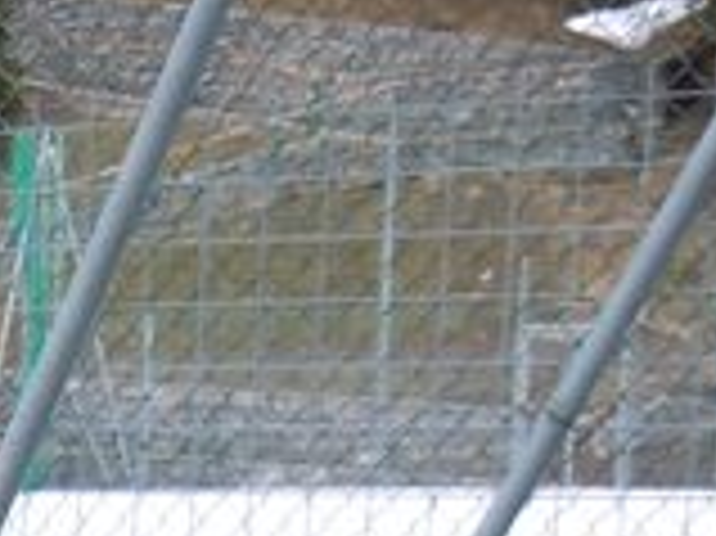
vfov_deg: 9.3
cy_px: 982
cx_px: -666
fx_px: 3121
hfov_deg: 11.8
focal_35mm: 151
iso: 100
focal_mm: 5.4
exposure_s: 1/100
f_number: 3.5
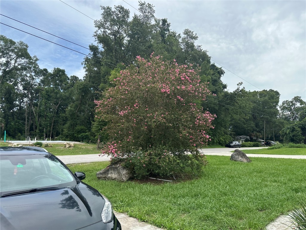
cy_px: 115
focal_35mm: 24
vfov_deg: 56.8
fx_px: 212
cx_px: 153
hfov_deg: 71.6
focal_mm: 6.86
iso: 80
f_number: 1.78
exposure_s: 1/2469
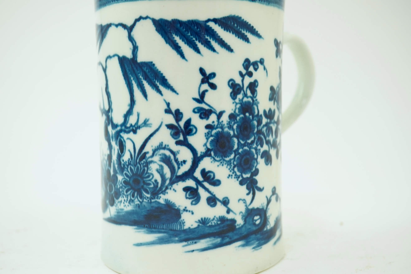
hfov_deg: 43.6
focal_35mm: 45
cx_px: 206
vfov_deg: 29.9
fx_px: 514
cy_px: 137
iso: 640
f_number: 9
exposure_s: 1/60
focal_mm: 30
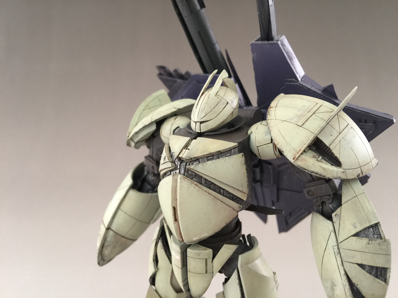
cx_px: 199
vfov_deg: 48.2
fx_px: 333
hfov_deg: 61.7
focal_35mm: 29
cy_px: 149
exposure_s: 1/17
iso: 50
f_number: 2.2
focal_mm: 4.15
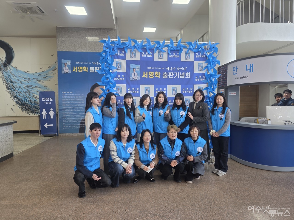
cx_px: 147
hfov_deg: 73.9
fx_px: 195
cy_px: 110
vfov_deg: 58.9
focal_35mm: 23
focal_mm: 6.3
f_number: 1.7
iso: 100
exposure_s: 1/120
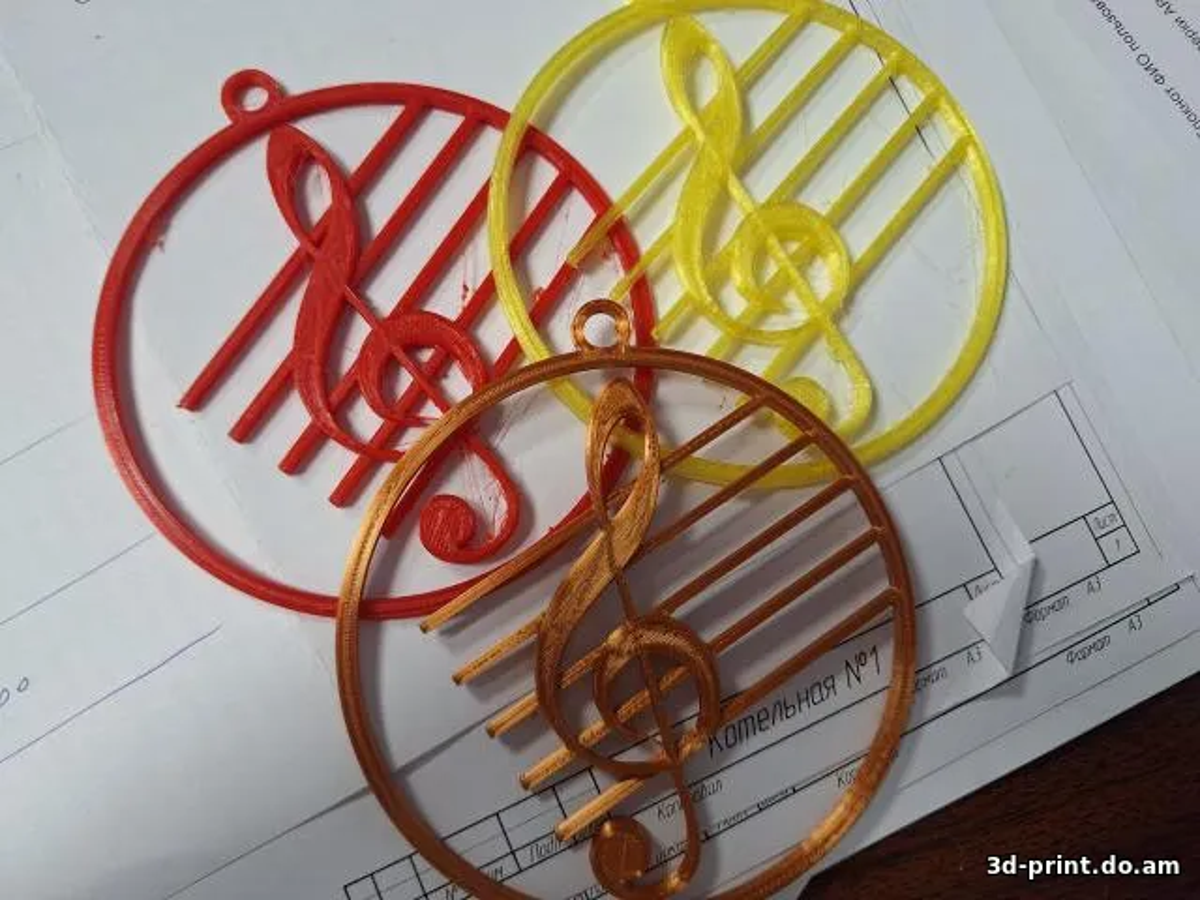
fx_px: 797
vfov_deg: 58.9
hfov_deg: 73.9
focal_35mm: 23
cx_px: 600
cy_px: 450
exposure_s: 1/40
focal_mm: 5.54
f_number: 1.8
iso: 80
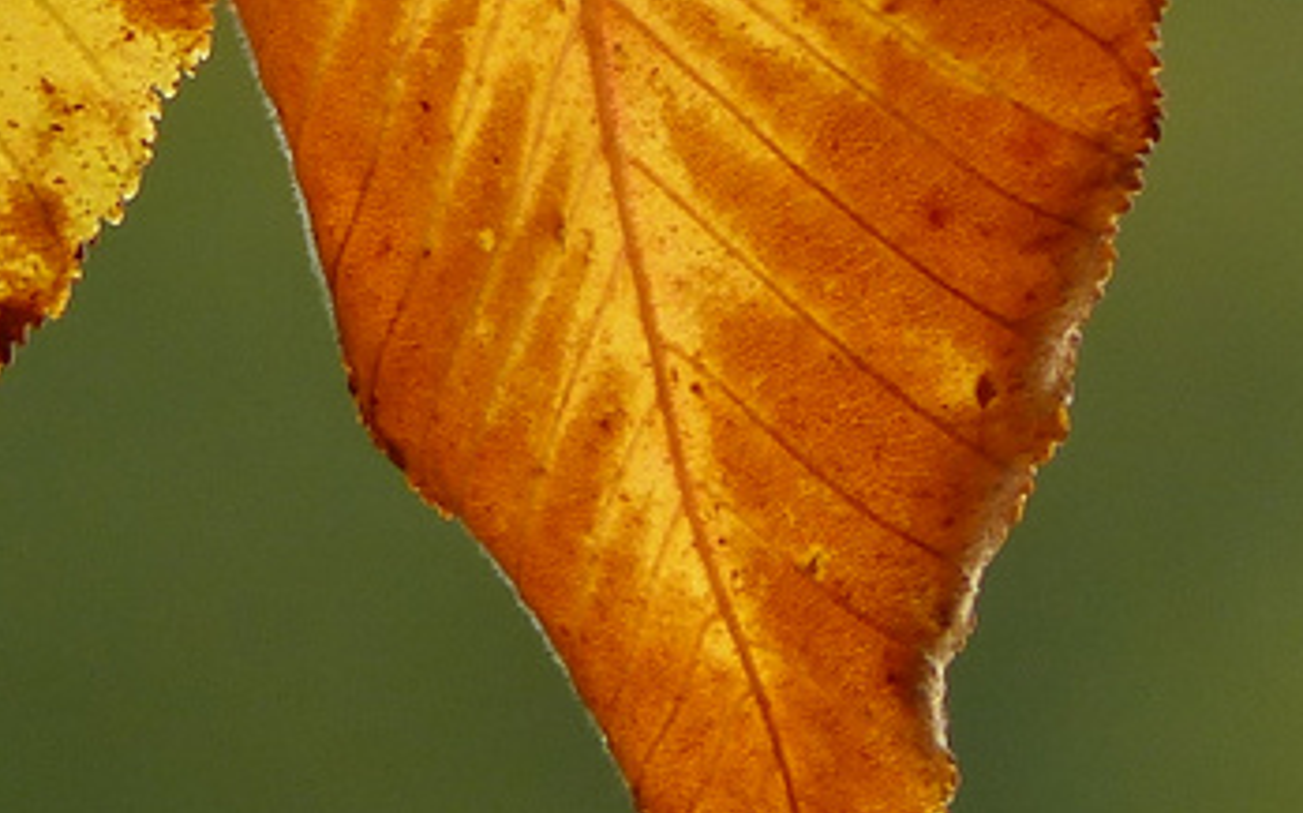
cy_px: -806
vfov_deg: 0.5
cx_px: 206
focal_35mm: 2632
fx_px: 93405
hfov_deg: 0.8
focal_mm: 108
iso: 100
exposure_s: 1/160
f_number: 4
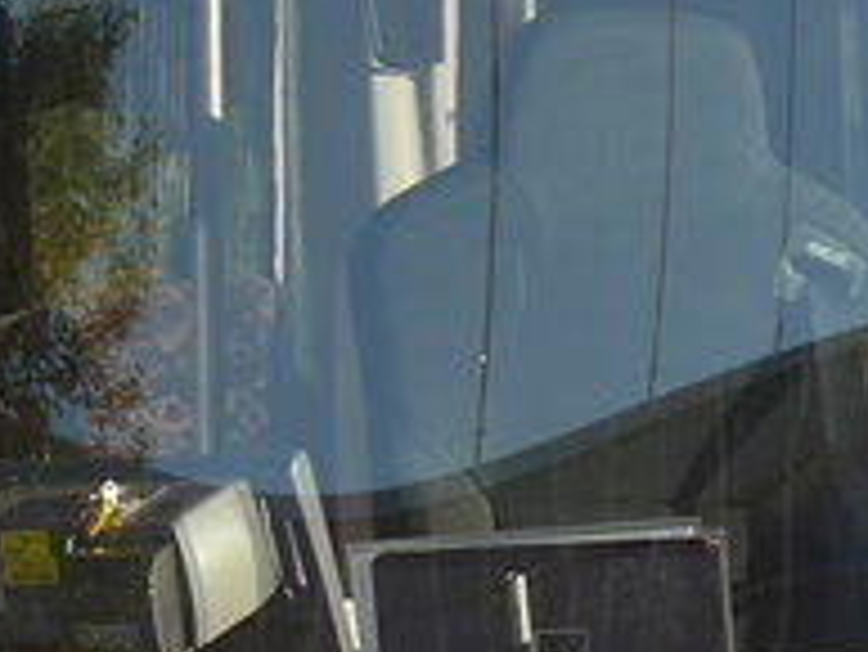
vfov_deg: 3.6
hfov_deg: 4.8
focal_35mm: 411
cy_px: 391
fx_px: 10312
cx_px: -162
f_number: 3.9
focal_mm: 13.4
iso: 80
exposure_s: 1/250
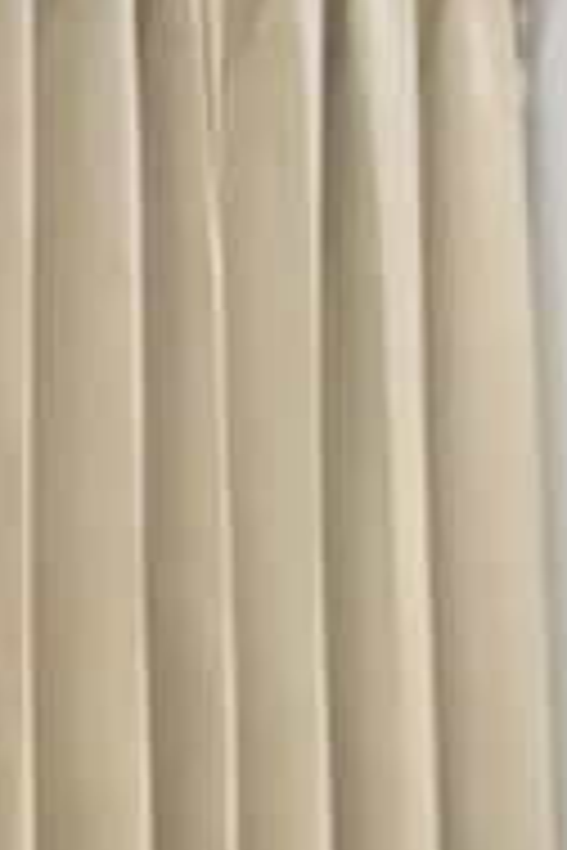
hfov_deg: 3.1
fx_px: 10276
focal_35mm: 435
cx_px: 1426
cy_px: 1534
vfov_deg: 4.7
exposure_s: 1/33
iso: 200
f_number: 2.8
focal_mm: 9
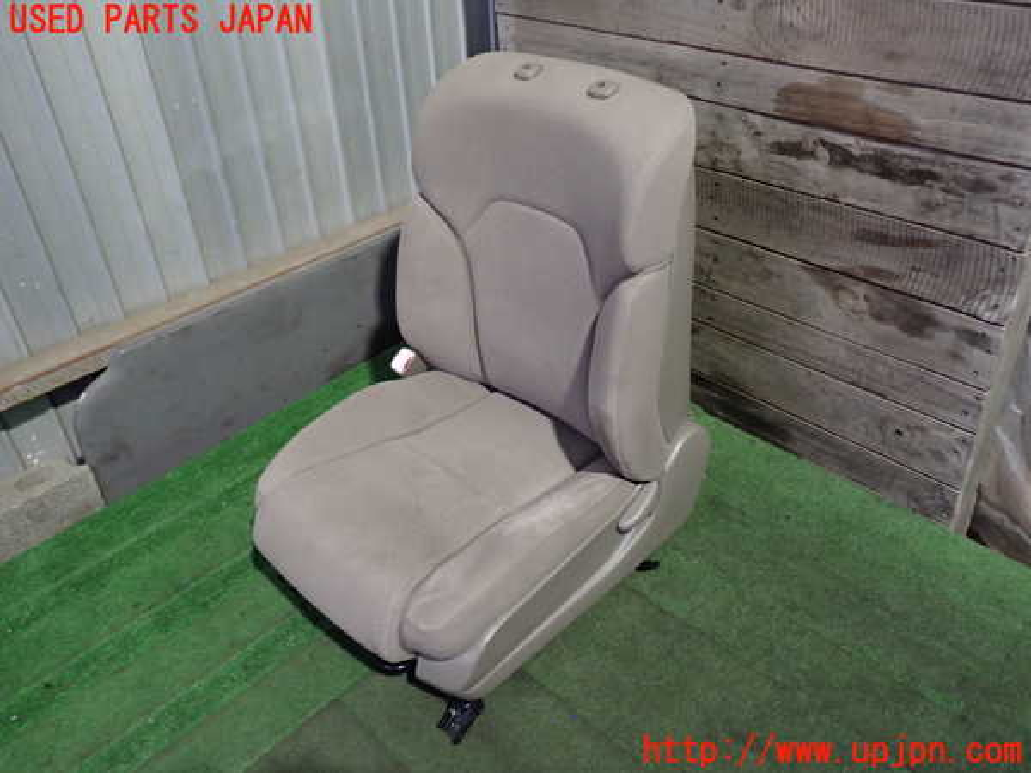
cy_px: 386
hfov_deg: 60.0
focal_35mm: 30
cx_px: 516
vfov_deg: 46.8
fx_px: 894
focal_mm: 5.4
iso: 640
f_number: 2.3
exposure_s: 1/30
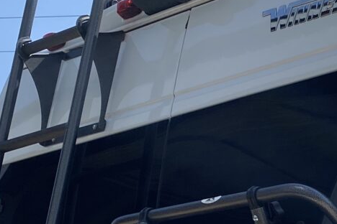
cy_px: 375
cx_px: 467
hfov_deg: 17.1
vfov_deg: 11.6
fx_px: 1039
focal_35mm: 111
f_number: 1.8
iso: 32
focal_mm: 4.25
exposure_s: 1/3497
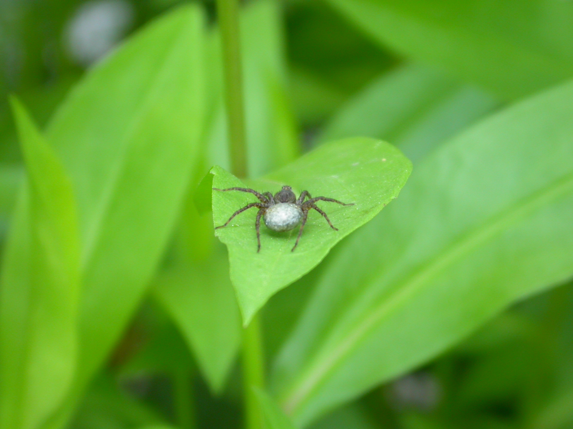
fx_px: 2367
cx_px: 286
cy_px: 214
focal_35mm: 143
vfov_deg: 10.4
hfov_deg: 13.8
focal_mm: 29.7
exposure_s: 1/15.4
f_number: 4.9
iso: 100
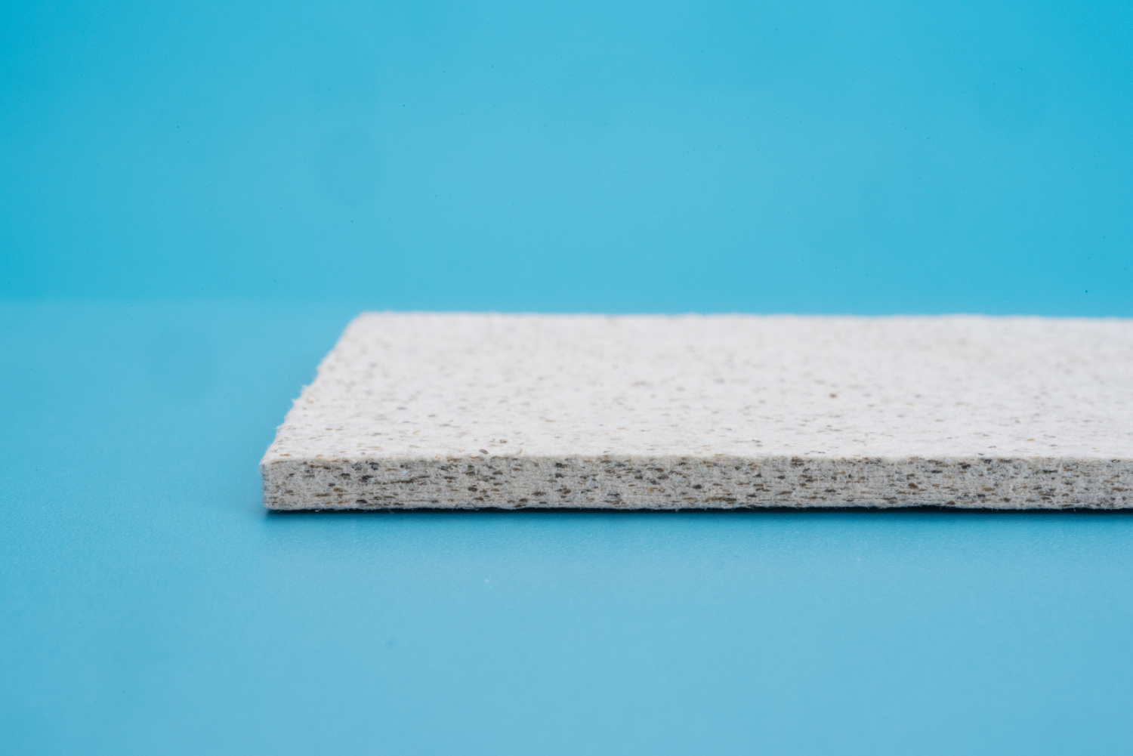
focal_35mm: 60
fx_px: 1889
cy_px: 378
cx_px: 566
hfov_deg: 33.4
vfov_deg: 22.6
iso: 1000
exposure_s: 1/125
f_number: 40
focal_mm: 60
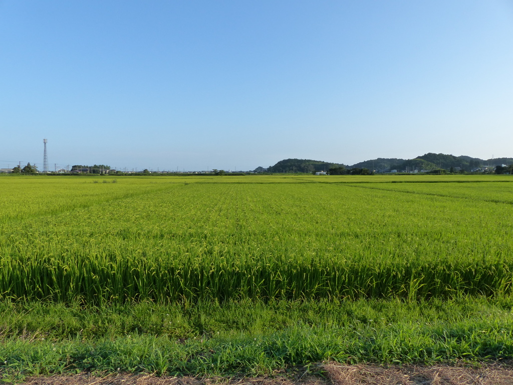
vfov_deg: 54.9
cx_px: 256
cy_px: 192
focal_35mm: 25
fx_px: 370
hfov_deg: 69.4
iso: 200
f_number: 4.5
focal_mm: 4.5
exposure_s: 1/500
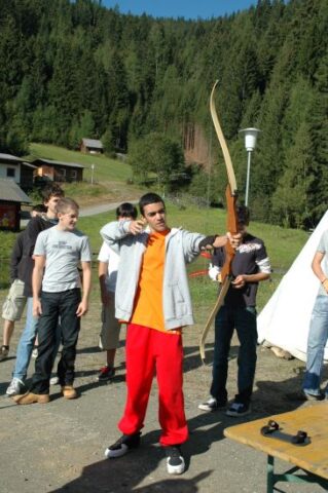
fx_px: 637
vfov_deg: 42.4
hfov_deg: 28.9
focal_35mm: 46
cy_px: 246
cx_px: 164
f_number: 10
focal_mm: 31
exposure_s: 1/400
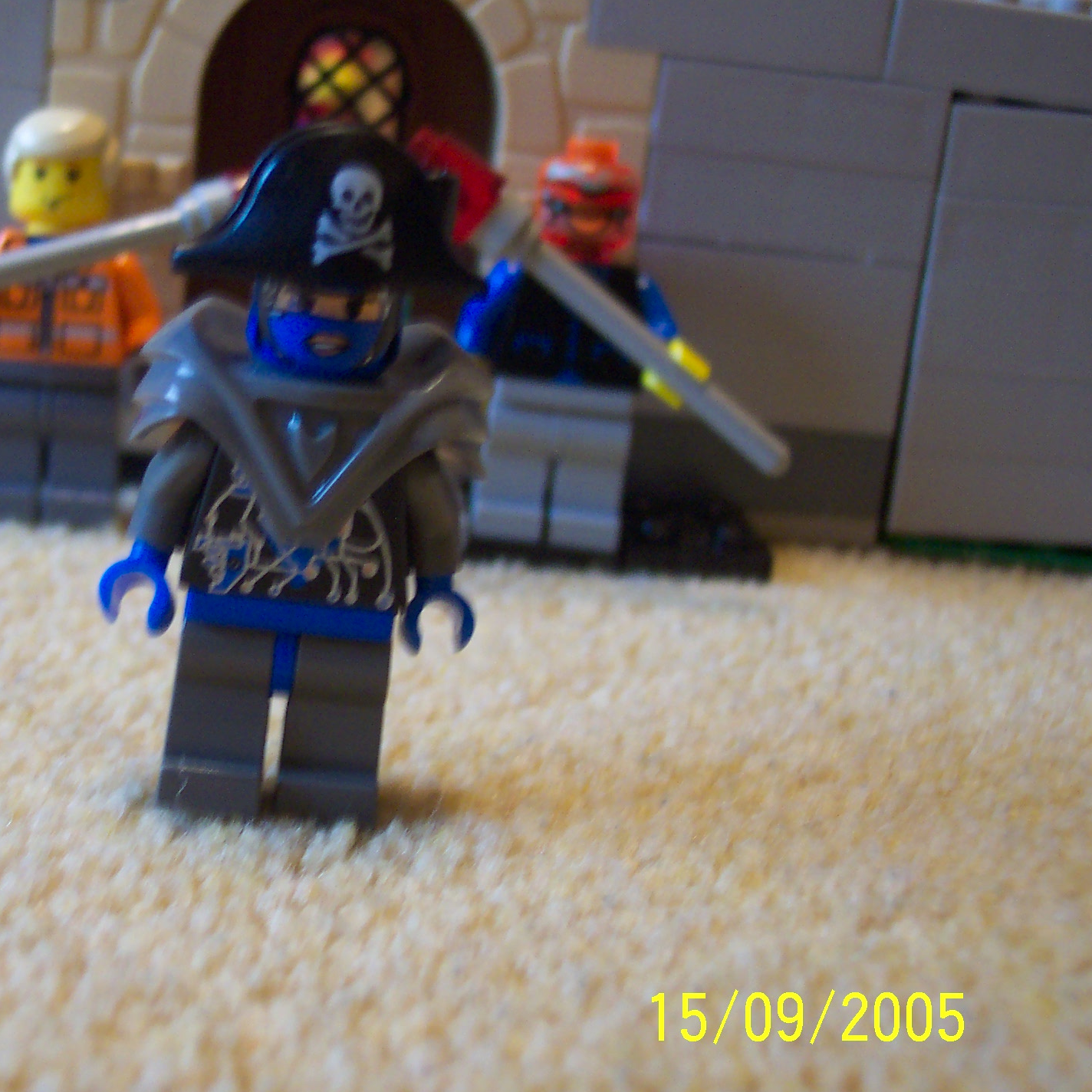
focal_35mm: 49
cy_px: 548
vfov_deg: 34.7
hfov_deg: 34.1
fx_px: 1749
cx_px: 308
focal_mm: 8
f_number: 2.8
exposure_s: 1/8
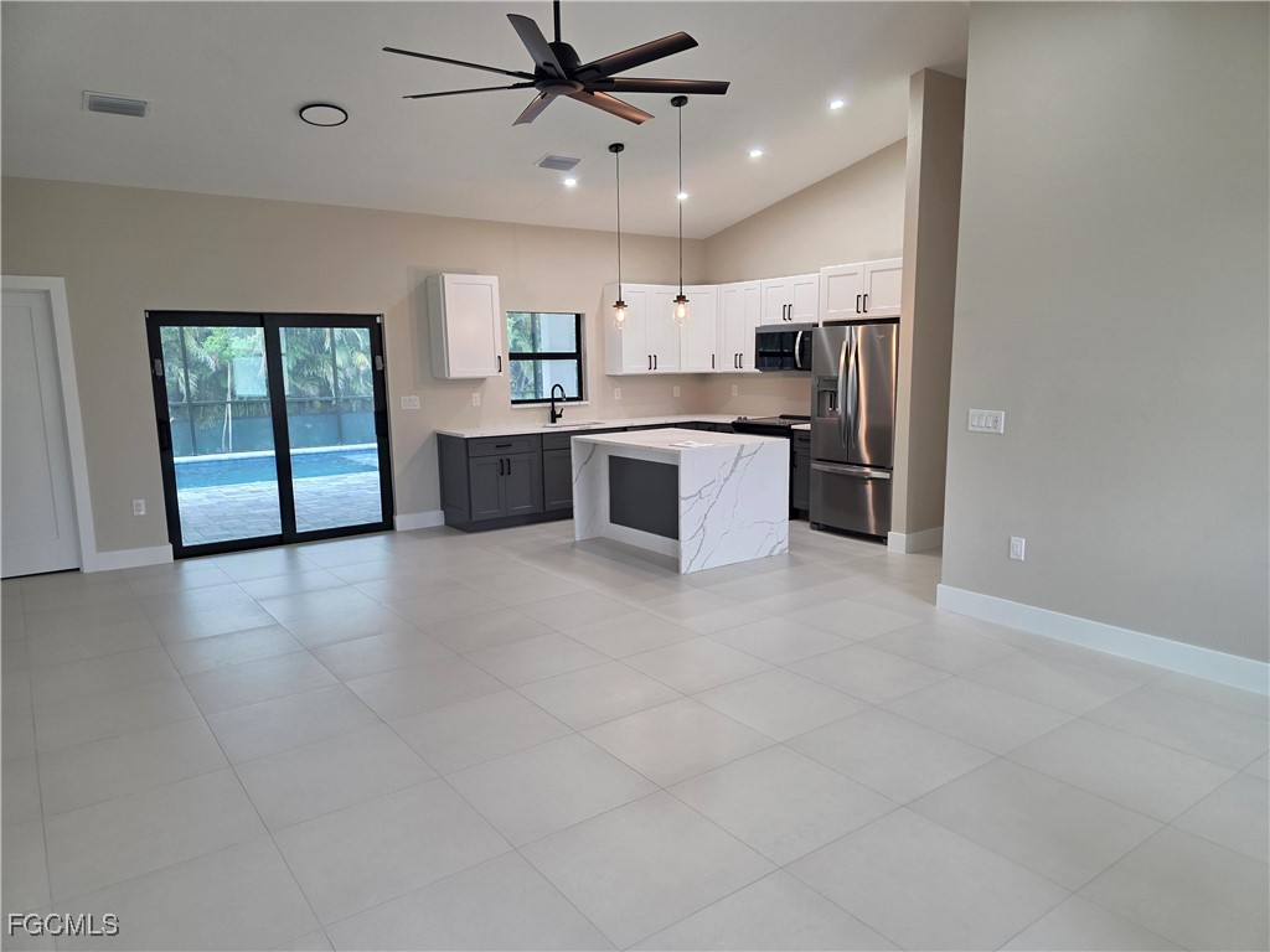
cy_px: 476
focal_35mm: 23
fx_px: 844
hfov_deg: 73.9
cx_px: 635
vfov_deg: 58.9
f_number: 1.7
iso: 200
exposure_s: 1/120
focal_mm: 6.3
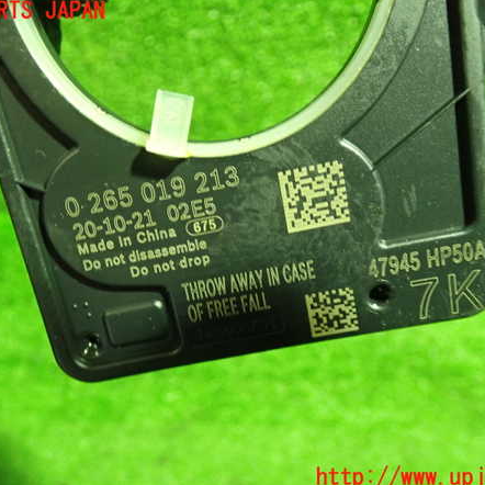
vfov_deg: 46.0
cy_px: 245
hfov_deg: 46.0
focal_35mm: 36
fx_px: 571
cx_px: 235
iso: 800
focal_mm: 5.4
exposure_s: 1/30
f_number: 2.3
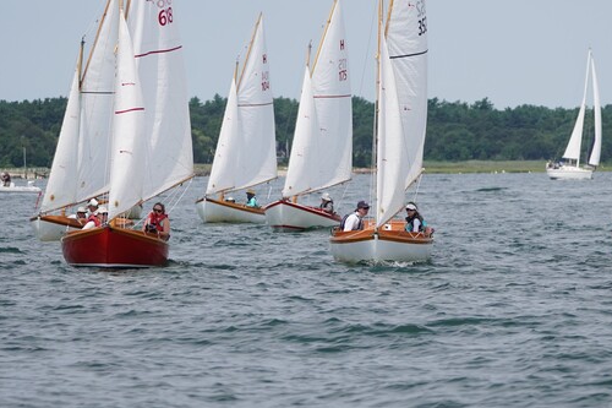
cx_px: 368
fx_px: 6118
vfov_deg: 3.8
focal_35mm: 360
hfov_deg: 5.7
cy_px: 111
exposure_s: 1/1250
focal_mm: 150
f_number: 5
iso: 160
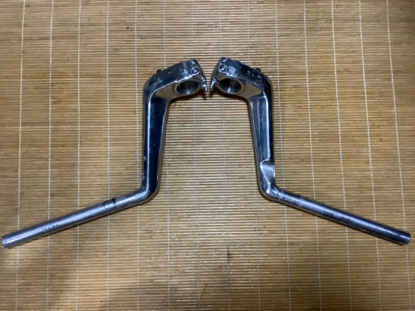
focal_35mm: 31
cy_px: 156
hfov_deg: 58.4
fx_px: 372
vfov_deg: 45.4
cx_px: 208
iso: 250
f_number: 2.4
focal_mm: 3.3
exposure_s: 1/33
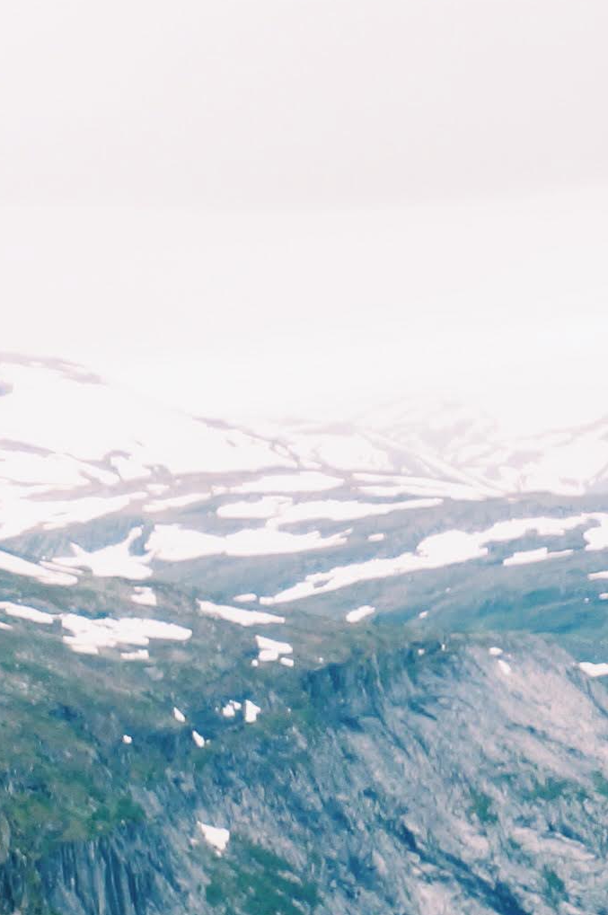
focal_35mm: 259
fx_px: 6576
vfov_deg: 7.5
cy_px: 2154
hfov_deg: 5.3
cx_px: -231
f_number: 5.6
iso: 100
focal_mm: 36
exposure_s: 1/200
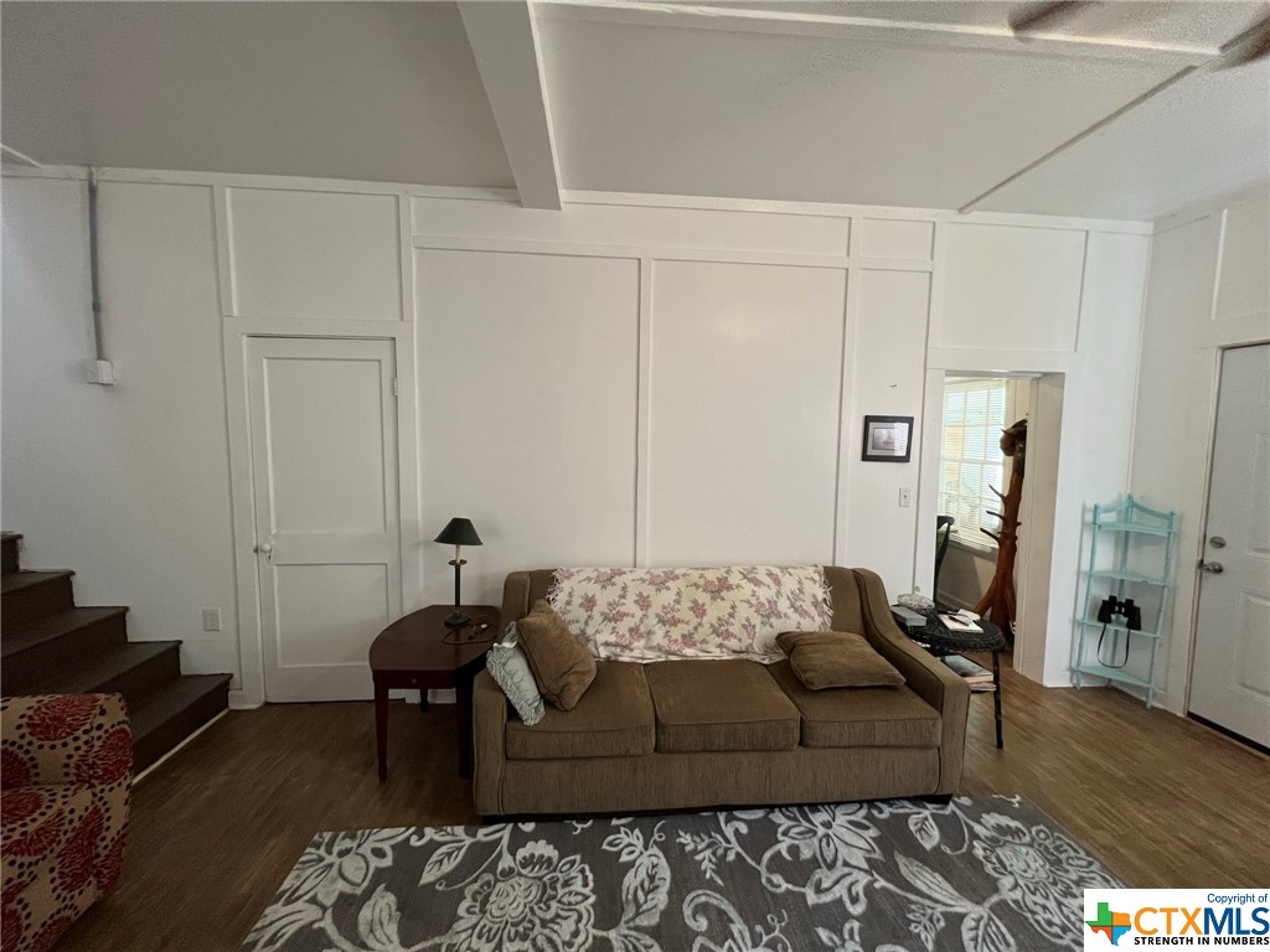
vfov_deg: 89.9
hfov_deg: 106.2
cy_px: 476
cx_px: 635
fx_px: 477
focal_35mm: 13
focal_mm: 1.57
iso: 320
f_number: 1.8
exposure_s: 1/60
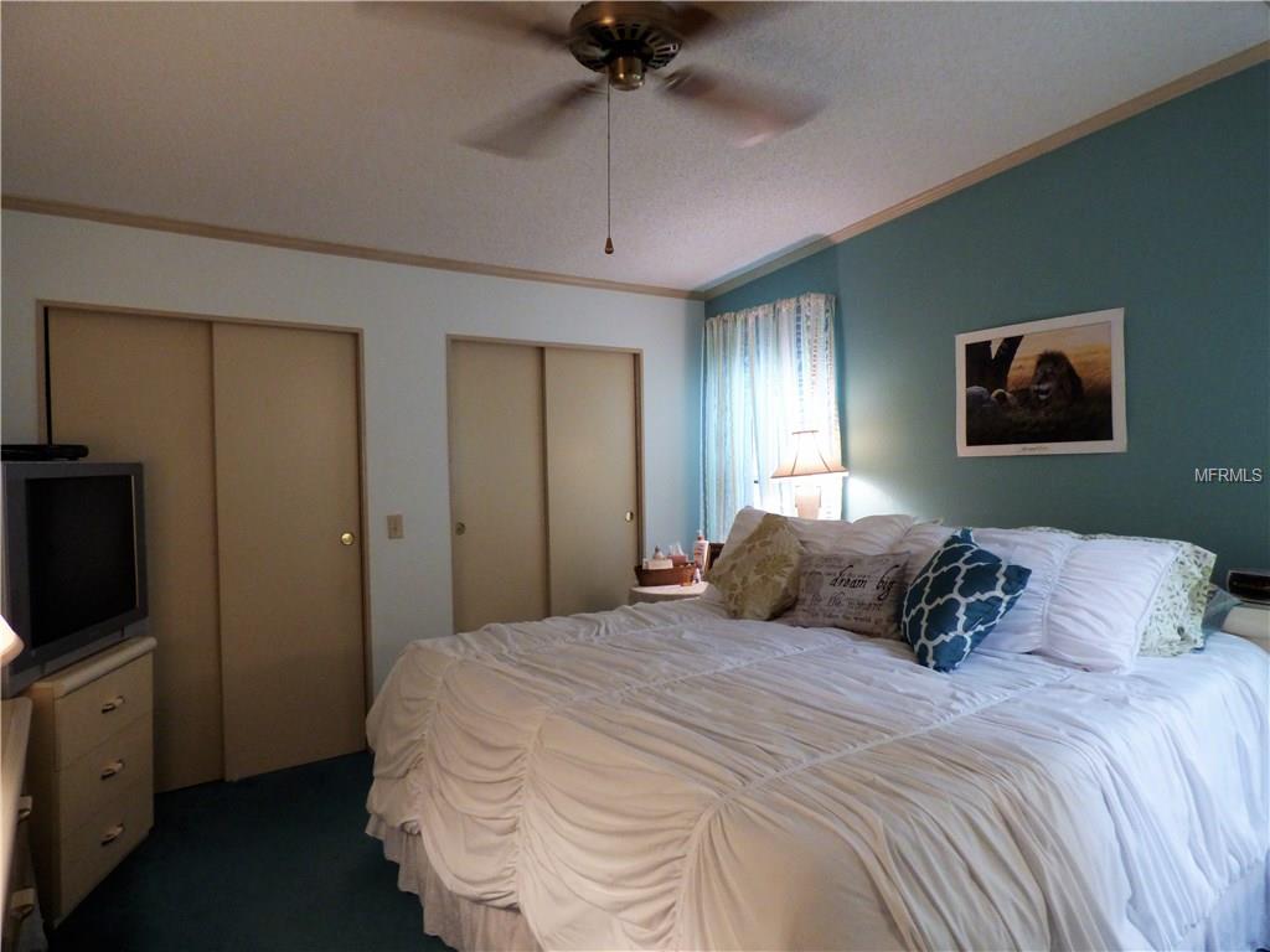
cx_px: 635
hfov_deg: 81.7
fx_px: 734
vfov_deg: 66.0
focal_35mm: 20
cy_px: 476
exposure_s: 1/40
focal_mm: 3.58
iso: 400
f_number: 2.8
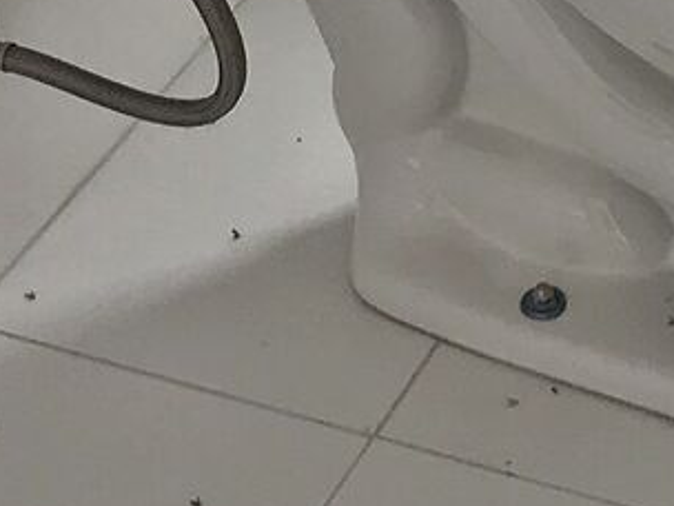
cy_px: -779
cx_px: 909
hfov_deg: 10.9
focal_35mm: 177
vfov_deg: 7.7
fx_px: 3446
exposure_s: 1/90
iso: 20
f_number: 1.8
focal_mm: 3.99
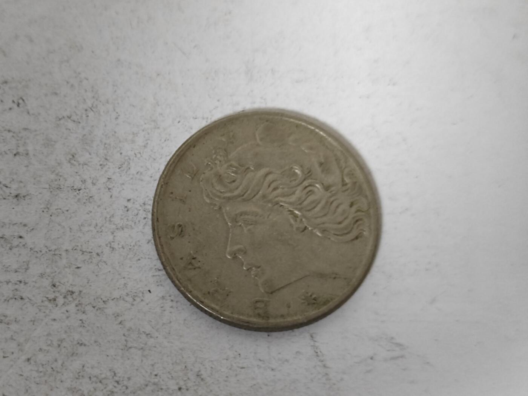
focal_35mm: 75
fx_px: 1144
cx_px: 264
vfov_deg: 19.6
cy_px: 198
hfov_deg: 26.0
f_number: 1.9
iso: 640
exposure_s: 1/37.5
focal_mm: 8.7
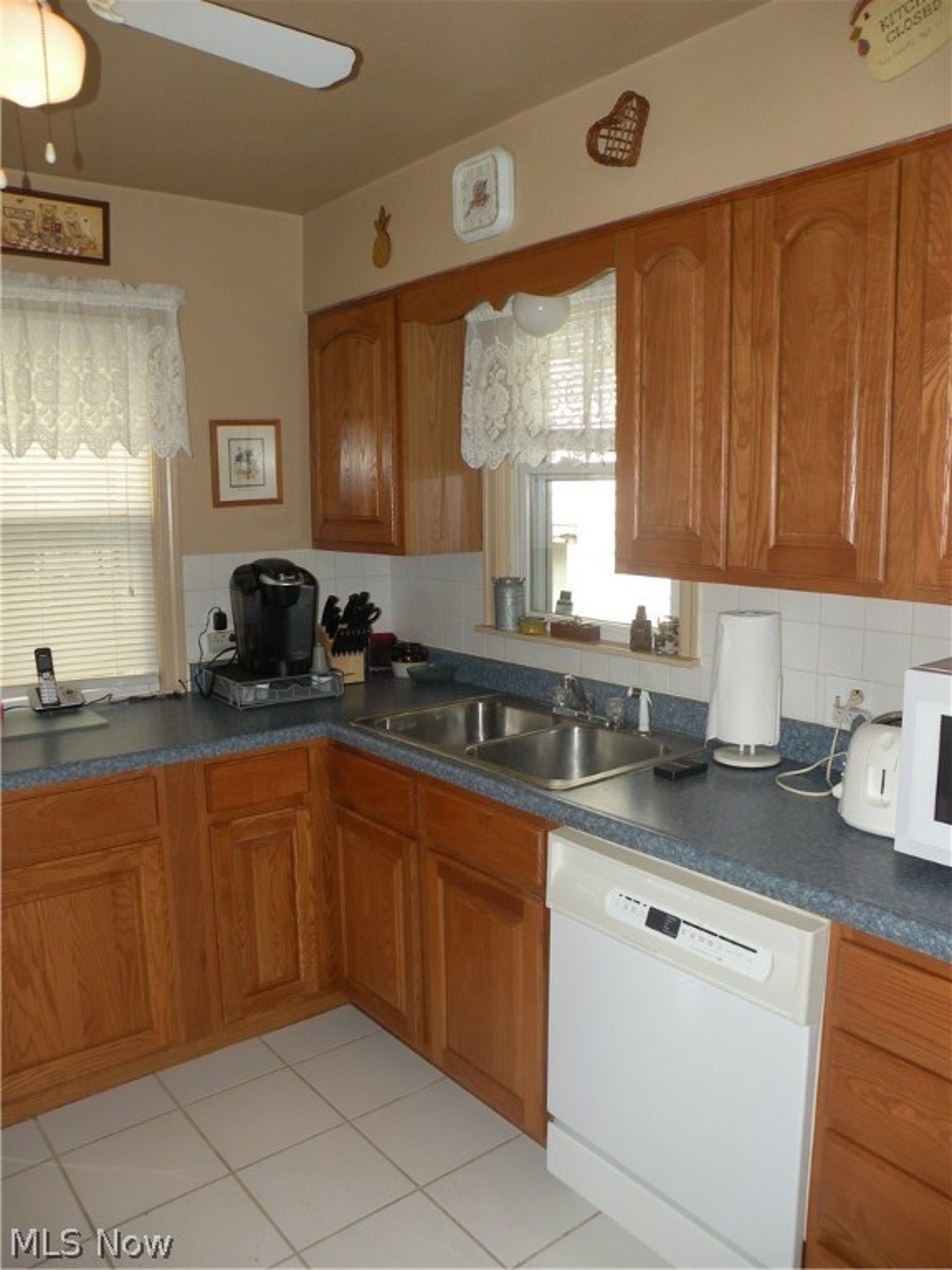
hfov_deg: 51.4
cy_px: 635
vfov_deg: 65.3
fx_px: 990
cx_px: 476
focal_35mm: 27
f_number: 2.8
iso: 64
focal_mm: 4.7
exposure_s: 1/67.6
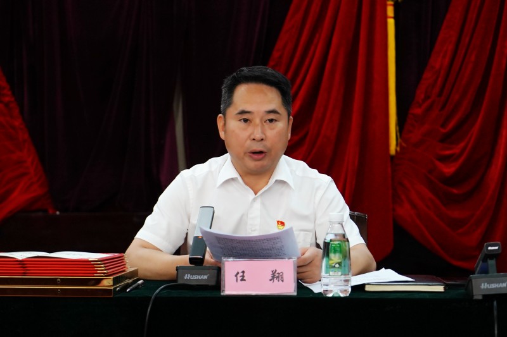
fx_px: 1478
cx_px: 254
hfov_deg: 19.5
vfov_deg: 13.0
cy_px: 168
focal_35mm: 105
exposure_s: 1/100
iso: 1600
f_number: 4
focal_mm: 70
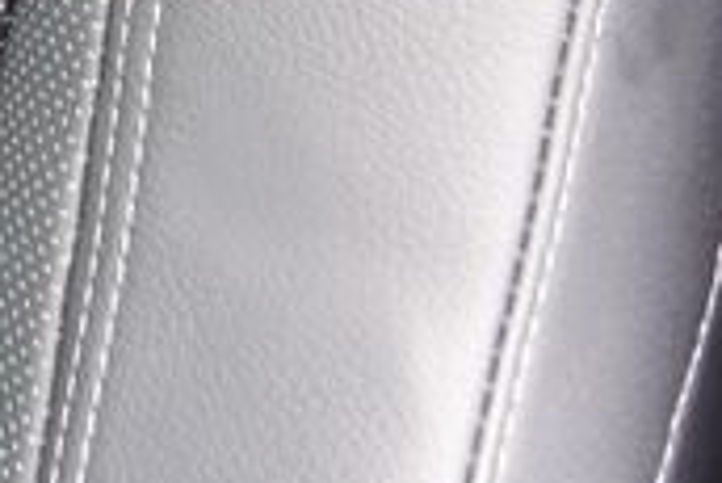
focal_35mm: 143
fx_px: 2870
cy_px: -775
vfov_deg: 8.6
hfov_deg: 12.1
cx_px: -877
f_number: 4
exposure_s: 1/60
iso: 200
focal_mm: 24
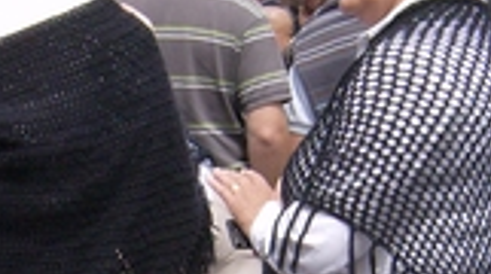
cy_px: 341
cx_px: -6
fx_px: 1911
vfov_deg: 8.1
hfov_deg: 14.4
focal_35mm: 147
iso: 100
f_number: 4.7
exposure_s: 1/613
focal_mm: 6
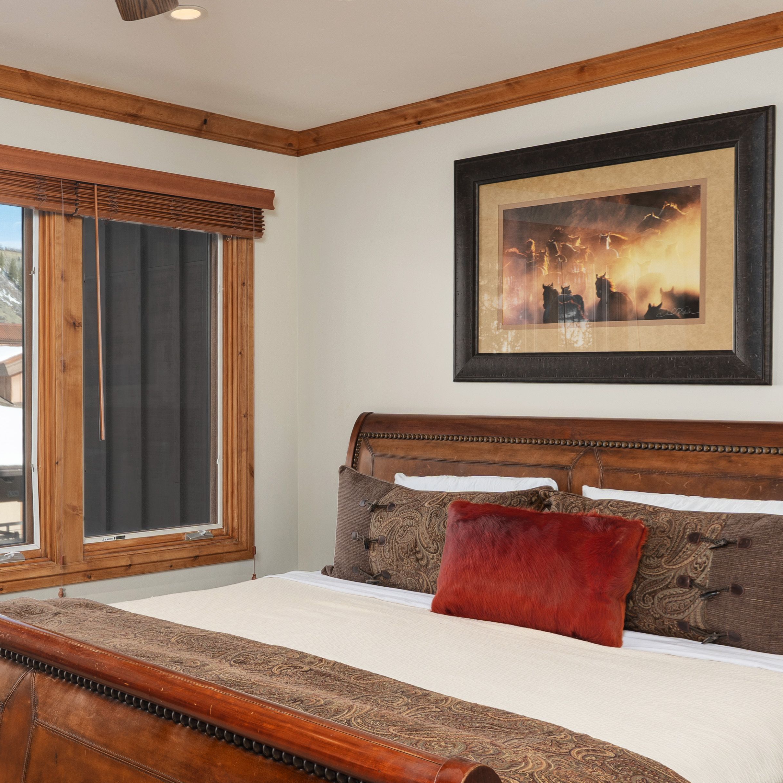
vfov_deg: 40.8
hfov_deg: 39.2
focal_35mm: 41
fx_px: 1049
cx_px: 145
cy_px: 453
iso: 400
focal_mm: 17
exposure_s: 1/40
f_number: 11
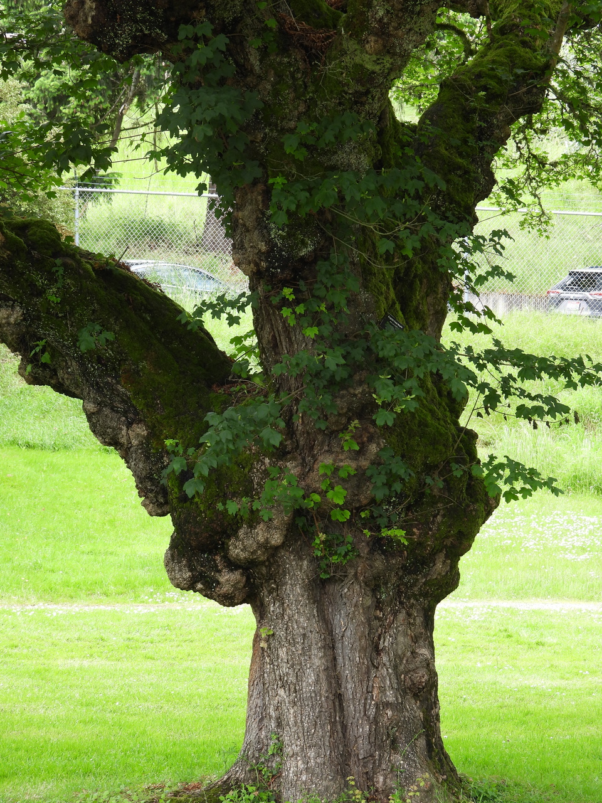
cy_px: 402
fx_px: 2898
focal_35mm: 125
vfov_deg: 15.8
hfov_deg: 11.9
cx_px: 301
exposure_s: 1/80
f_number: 4
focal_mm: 22.3
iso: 100
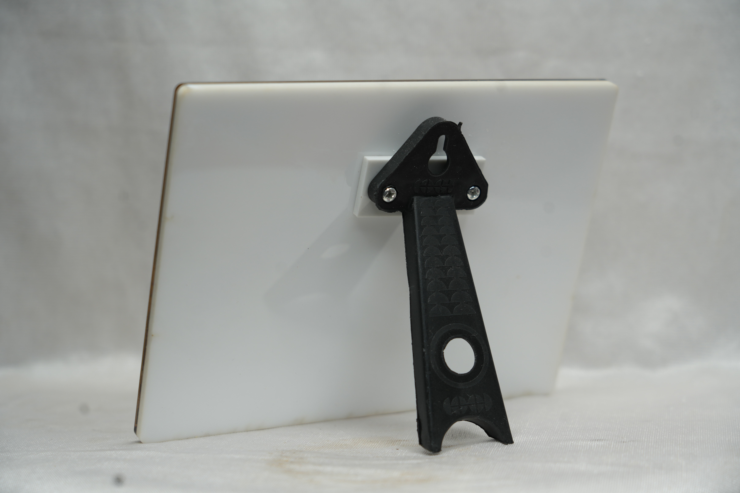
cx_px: 370
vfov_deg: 16.7
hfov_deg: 24.8
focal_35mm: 82
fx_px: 1685
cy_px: 246
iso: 160
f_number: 5.6
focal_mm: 82
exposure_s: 1/60
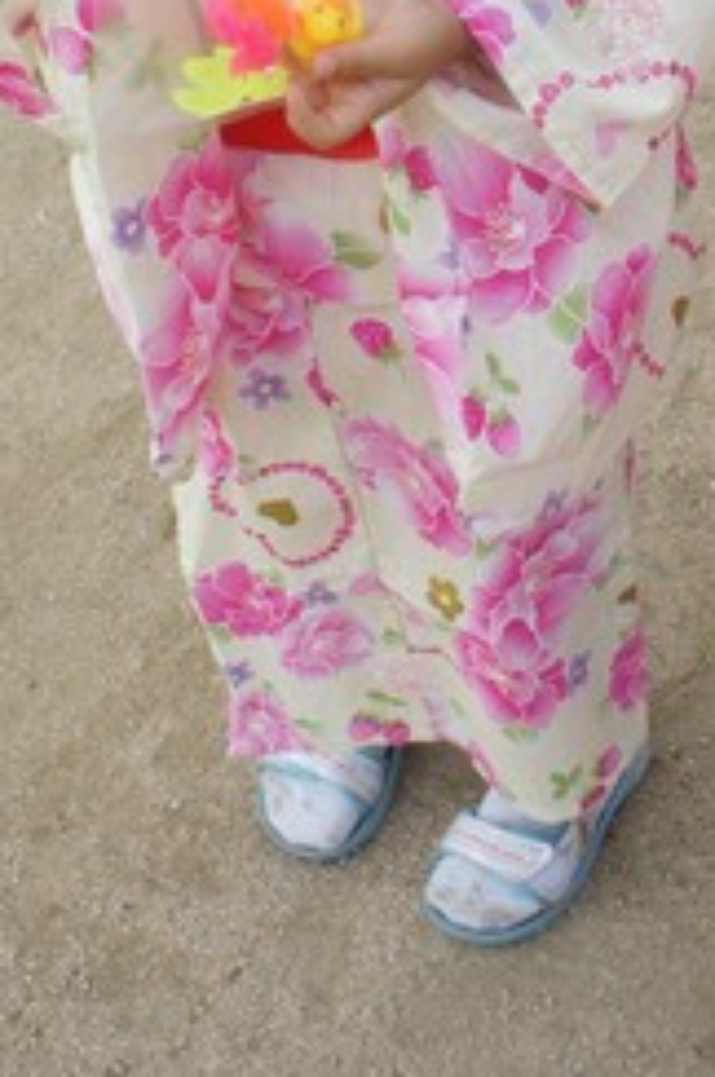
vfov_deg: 26.8
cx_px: 380
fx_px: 2098
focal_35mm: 70
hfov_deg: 19.3
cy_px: -55
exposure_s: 1/200
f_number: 6.3
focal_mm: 19
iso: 400
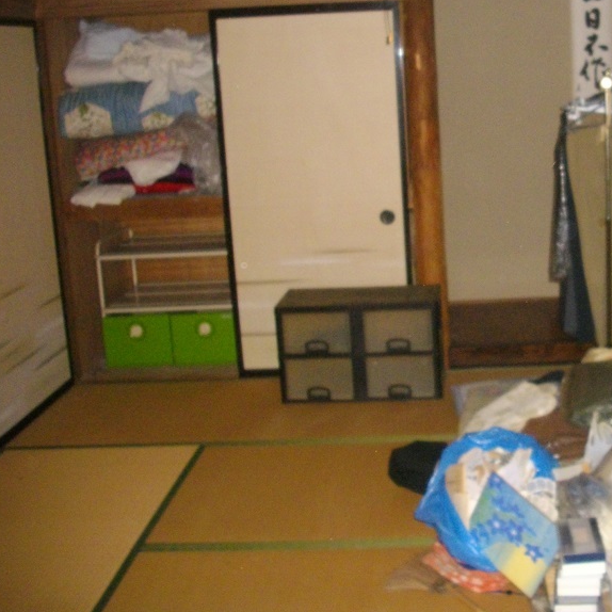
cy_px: 269
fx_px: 1040
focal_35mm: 52
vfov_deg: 32.8
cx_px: 477
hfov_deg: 32.0
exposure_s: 1/50
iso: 437
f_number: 2.8
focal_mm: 6.2
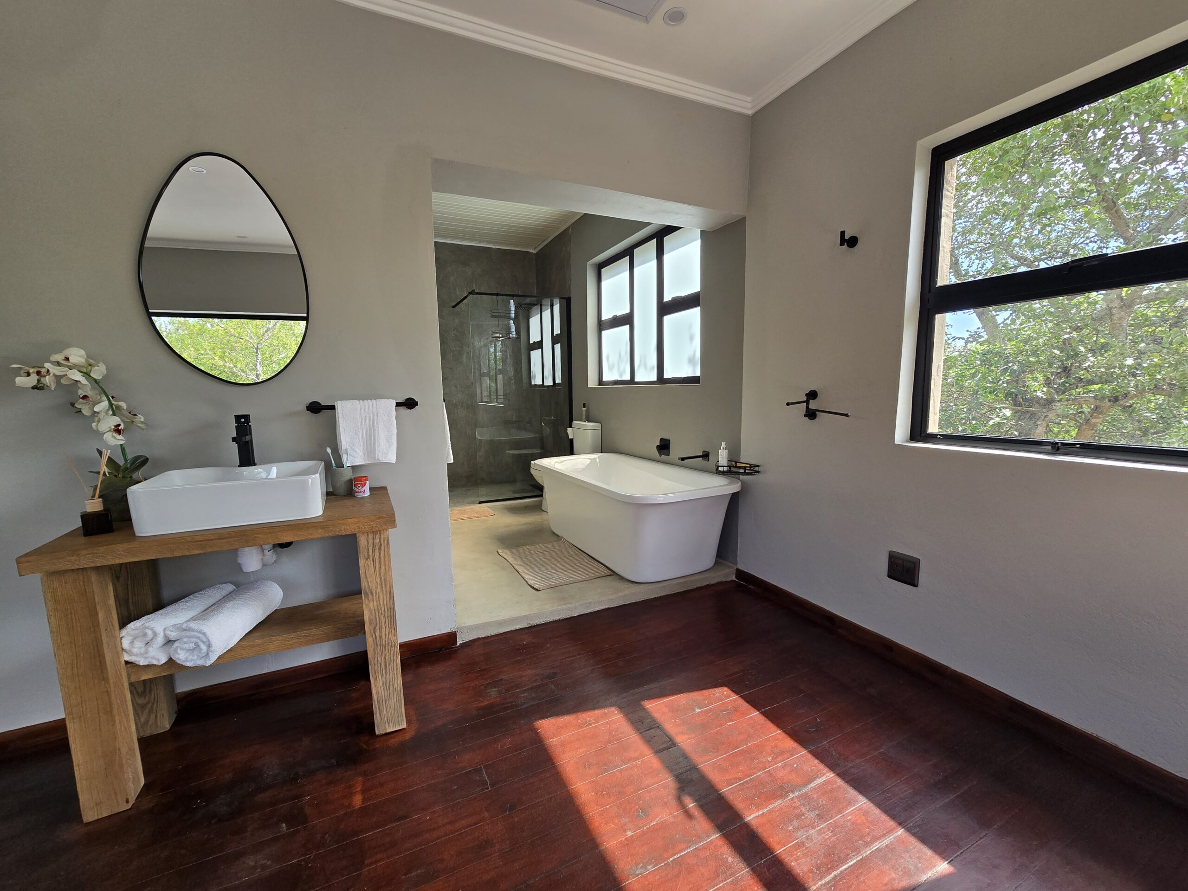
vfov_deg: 89.9
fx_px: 446
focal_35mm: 13
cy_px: 446
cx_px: 594
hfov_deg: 106.2
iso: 50
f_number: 2.2
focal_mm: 2.2
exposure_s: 1/225
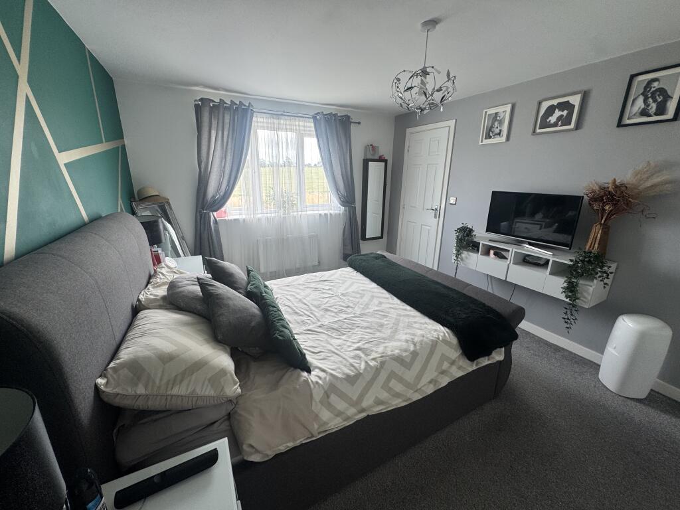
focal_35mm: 14
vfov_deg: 85.7
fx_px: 275
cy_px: 255
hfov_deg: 102.1
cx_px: 340
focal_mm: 2.22
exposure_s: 1/99
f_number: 2.2
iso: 64
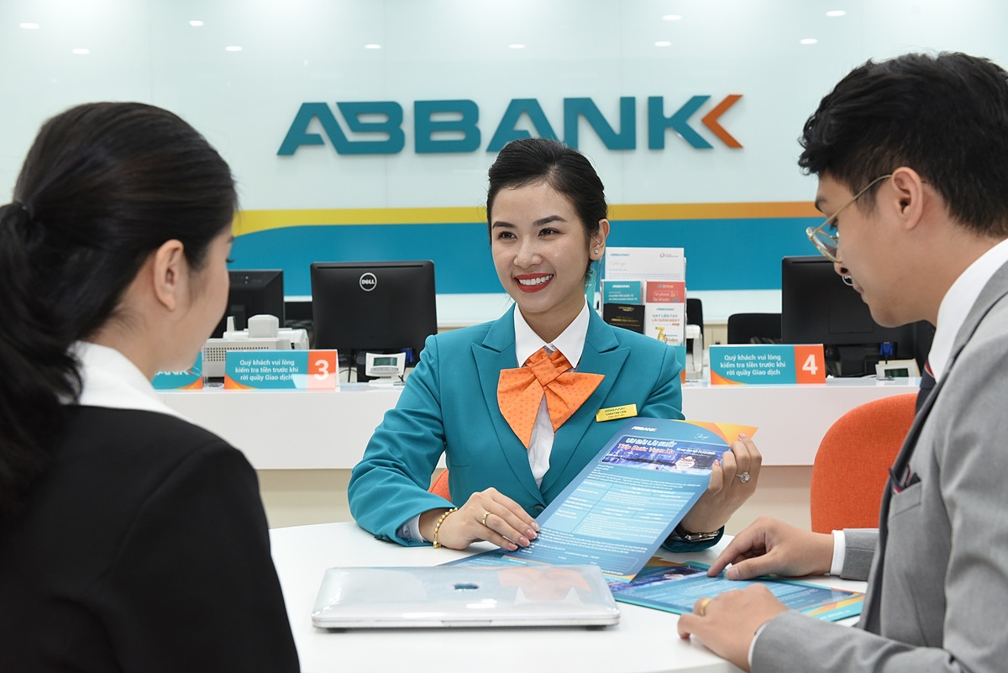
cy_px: 336
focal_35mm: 55
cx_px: 504
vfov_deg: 24.6
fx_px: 1540
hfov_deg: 36.2
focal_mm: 55
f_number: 8
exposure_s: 1/100
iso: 1600
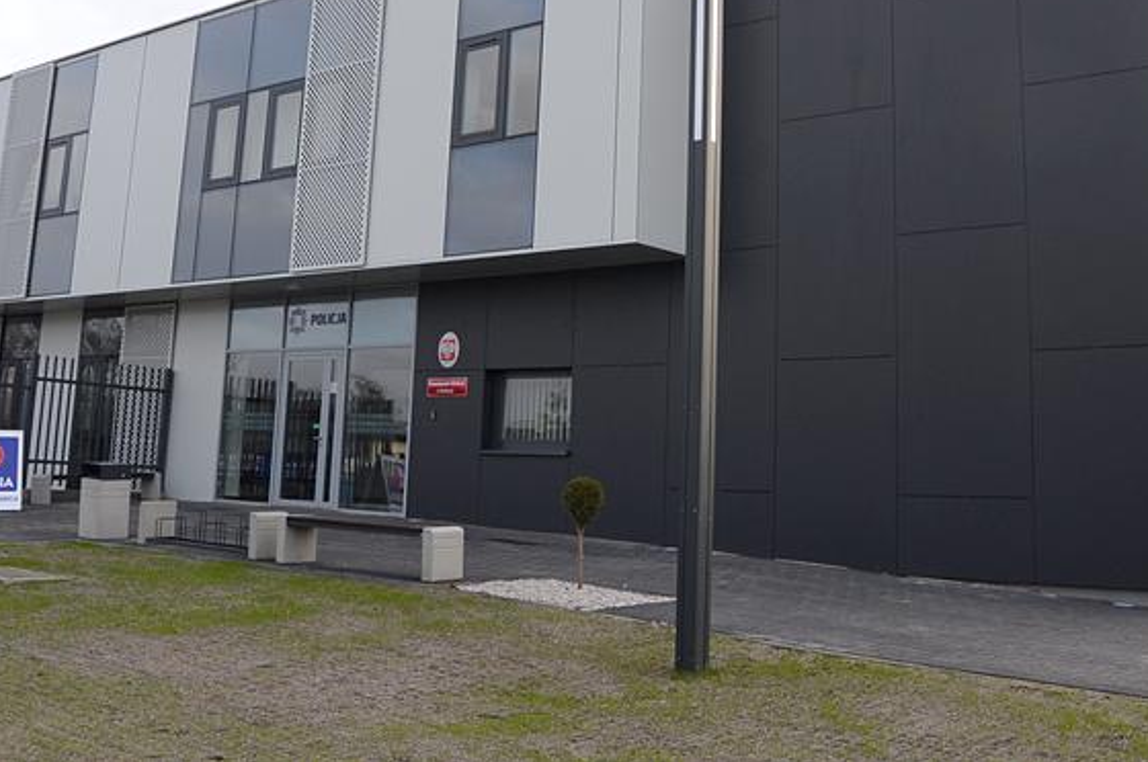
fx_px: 1306
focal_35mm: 41
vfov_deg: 32.0
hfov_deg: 47.4
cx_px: 603
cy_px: 189
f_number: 9
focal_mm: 18
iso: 640
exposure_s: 1/320
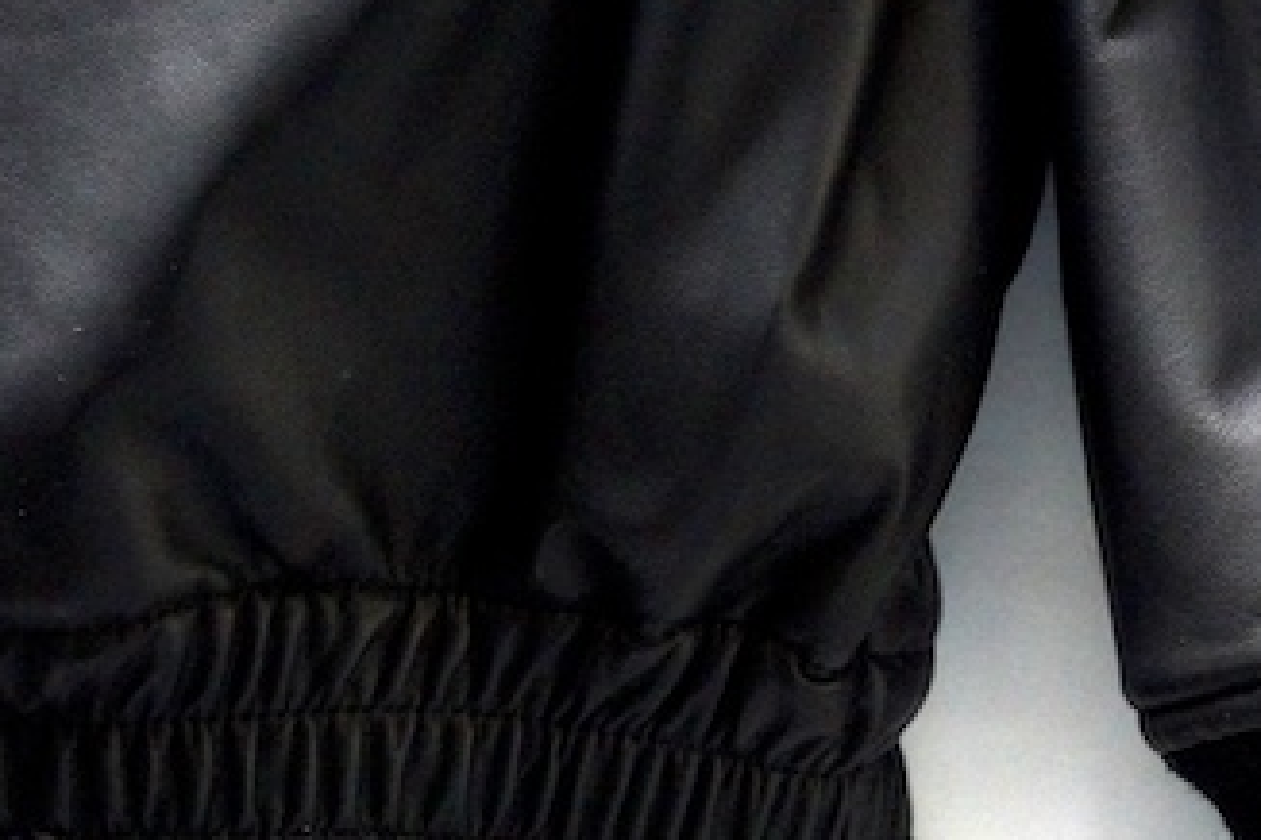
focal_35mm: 158
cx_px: 872
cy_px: 655
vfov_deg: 8.7
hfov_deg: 13.0
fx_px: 5534
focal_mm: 86
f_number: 4.5
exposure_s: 1/640
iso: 16000
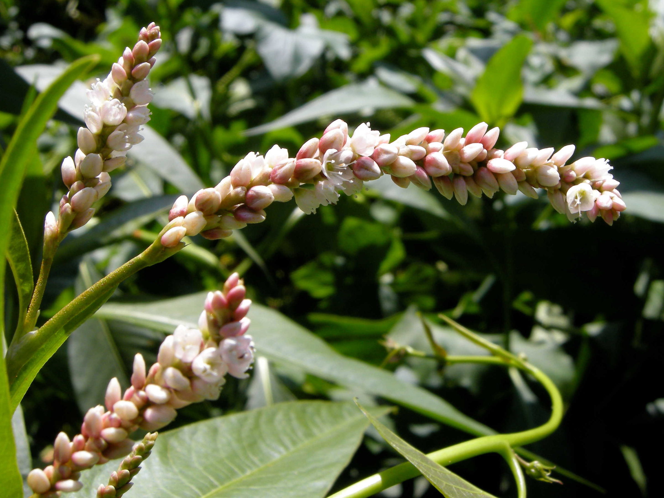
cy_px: 249
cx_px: 332
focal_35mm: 35
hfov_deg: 52.6
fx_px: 671
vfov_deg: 40.7
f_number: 5.4
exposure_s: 1/205
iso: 64
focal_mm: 7.5
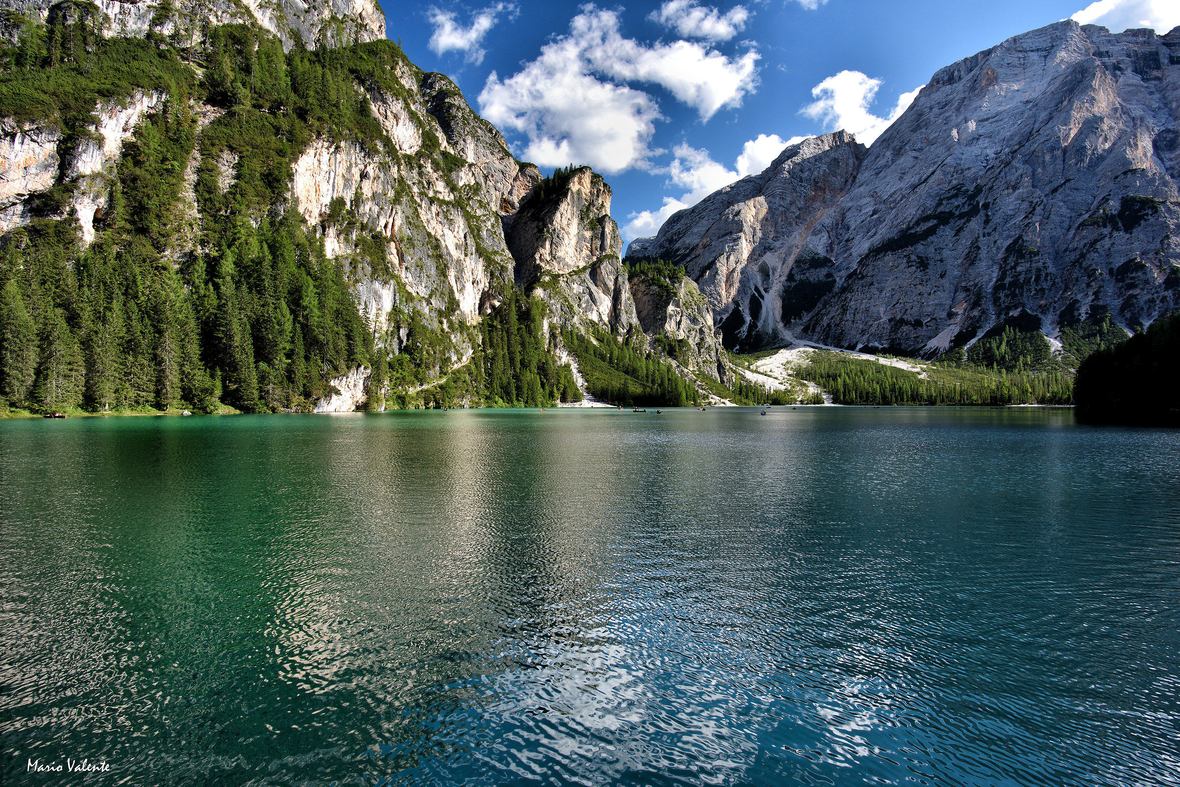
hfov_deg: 84.0
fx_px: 656
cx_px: 590
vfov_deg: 62.0
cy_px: 394
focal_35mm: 20
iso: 160
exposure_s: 1/125
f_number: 8
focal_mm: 20
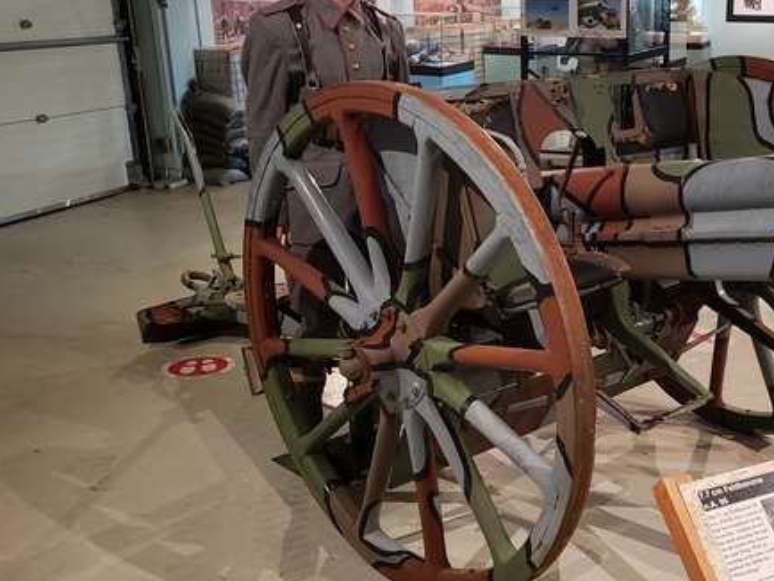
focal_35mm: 46
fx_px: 1029
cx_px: 622
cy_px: 367
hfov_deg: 39.5
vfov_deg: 31.4
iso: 250
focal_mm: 4.3
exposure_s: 1/13
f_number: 1.5
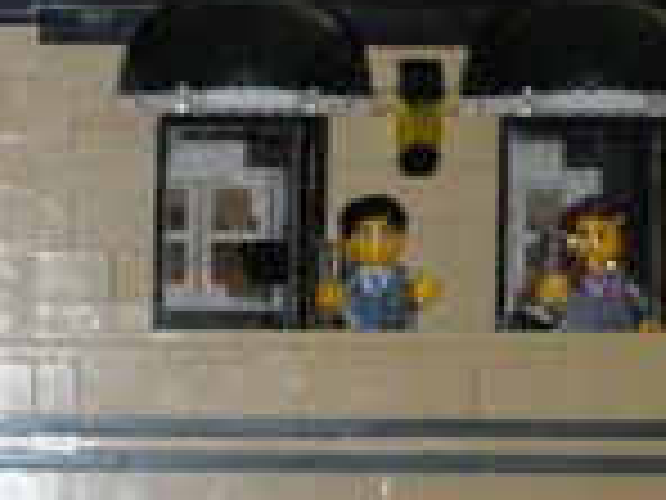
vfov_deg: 5.7
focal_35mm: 259
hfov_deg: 7.6
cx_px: -189
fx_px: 4983
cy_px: 658
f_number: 3.9
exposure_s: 1/80
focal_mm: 10.7
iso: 160
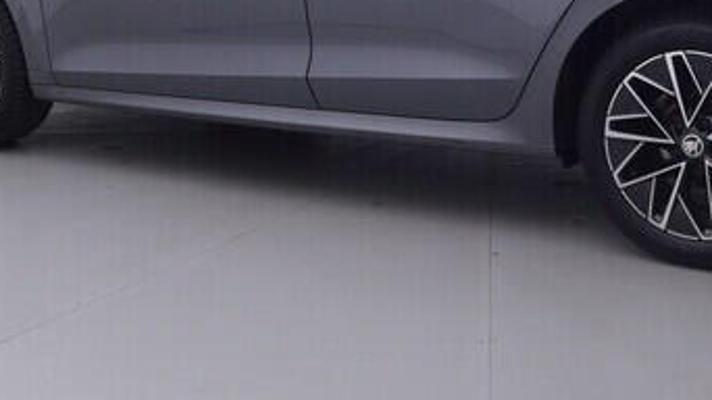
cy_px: -52
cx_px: 489
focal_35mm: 71
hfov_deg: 29.7
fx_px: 1332
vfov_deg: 16.5
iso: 200
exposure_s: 1/80
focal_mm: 15
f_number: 5
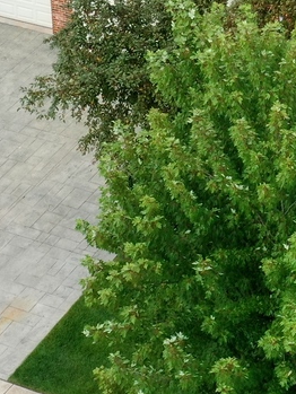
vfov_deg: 15.0
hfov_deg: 11.7
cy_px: -126
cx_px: 296
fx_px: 1424
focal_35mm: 125
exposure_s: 1/320
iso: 100
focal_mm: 10.26
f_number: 5.6
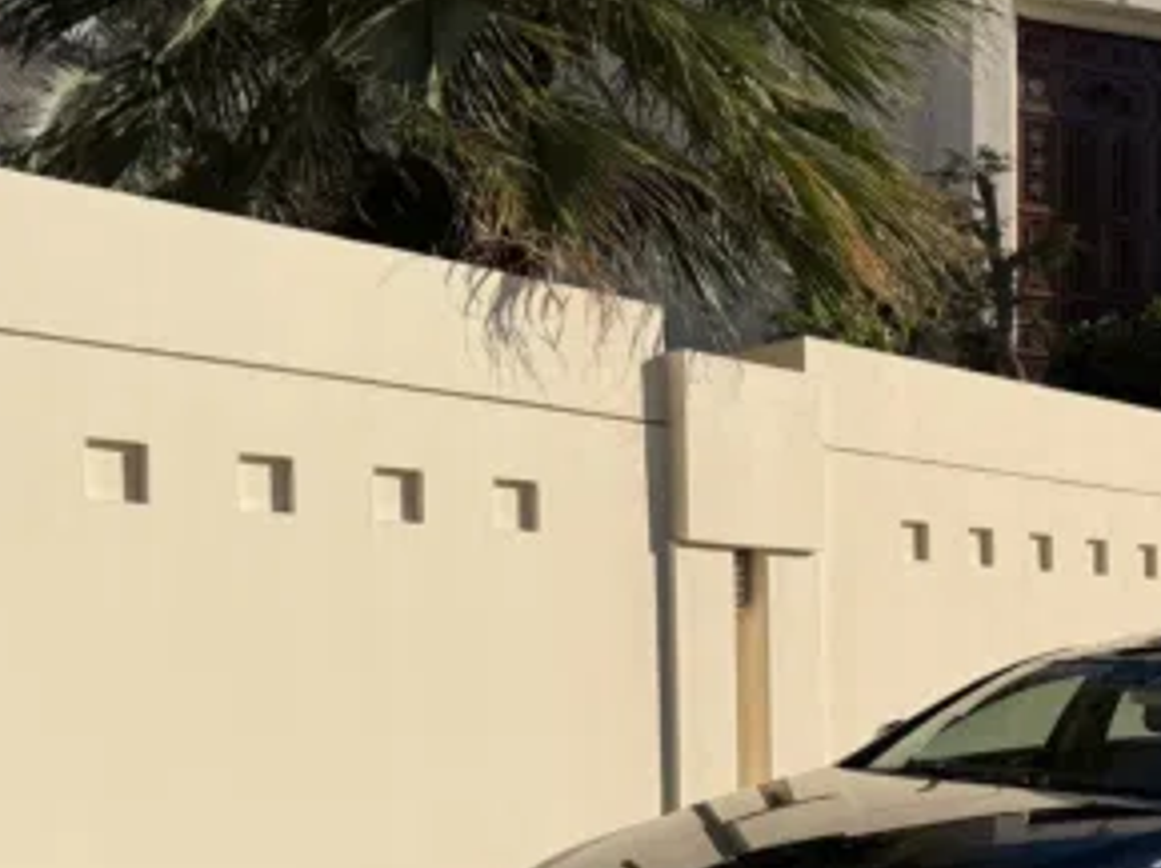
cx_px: 1065
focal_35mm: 53
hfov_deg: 34.0
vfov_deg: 27.0
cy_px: 672
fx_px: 1776
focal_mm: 6.76
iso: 80
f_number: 1.78
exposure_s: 1/7353
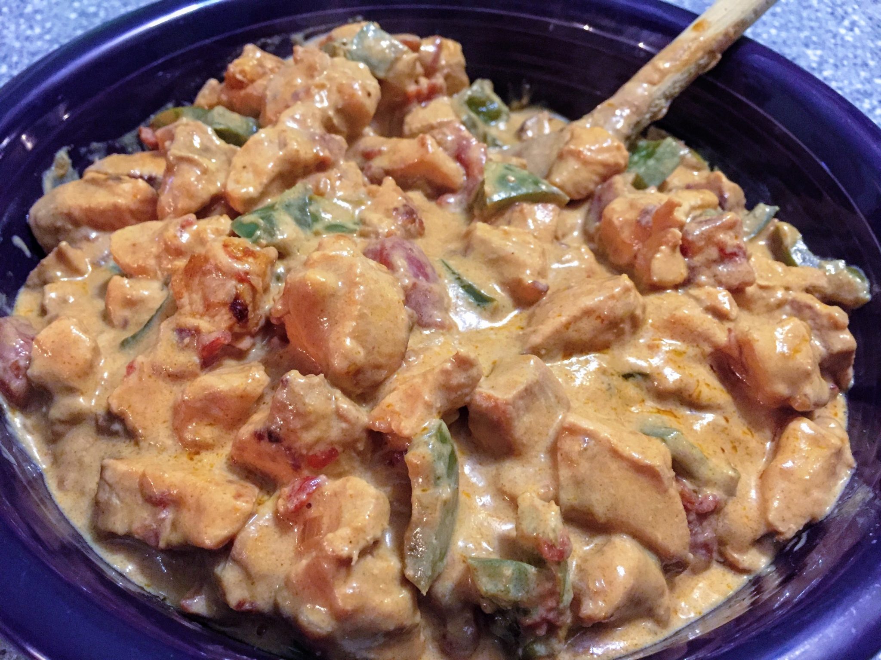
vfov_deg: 48.2
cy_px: 330
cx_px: 440
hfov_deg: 61.7
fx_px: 738
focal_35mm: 29
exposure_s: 1/20
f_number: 2.2
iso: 250
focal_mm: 4.15
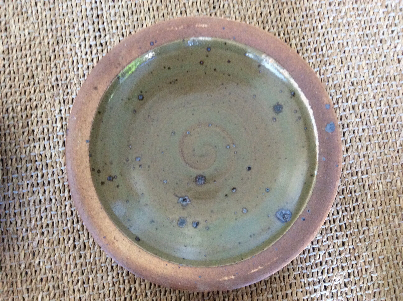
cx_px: 202
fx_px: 372
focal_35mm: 32
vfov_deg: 44.1
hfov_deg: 56.9
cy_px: 150
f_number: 2.4
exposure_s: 1/25
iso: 250
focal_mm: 3.3
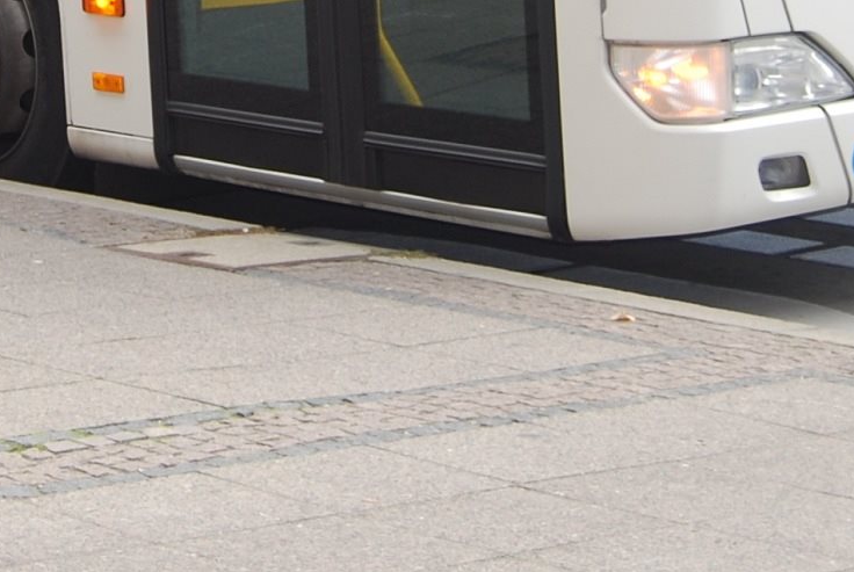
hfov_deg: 12.8
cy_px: -358
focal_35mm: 159
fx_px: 3777
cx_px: 80
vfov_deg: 8.4
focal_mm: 26
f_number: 4
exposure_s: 1/125
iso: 110
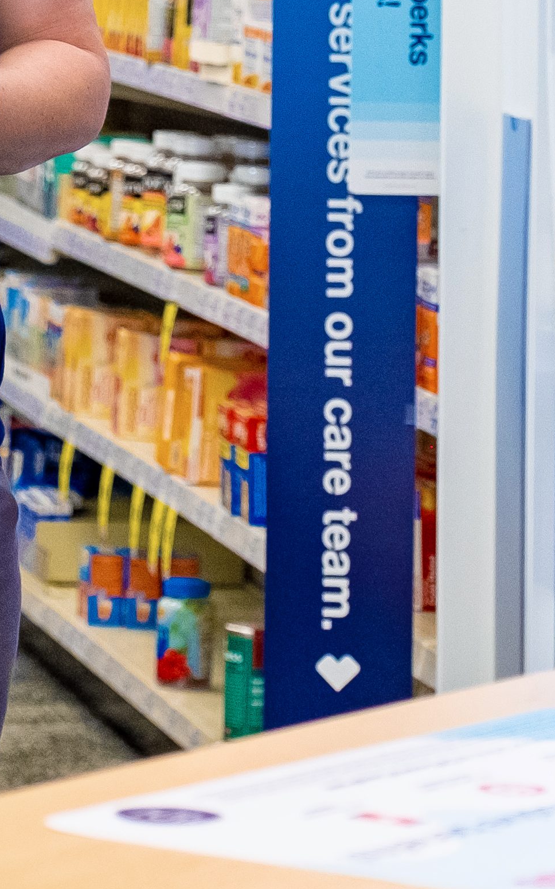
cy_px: 129
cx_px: 240
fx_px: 5351
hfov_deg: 5.9
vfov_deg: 9.5
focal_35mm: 221
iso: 800
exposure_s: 1/110
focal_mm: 37.6
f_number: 2.8
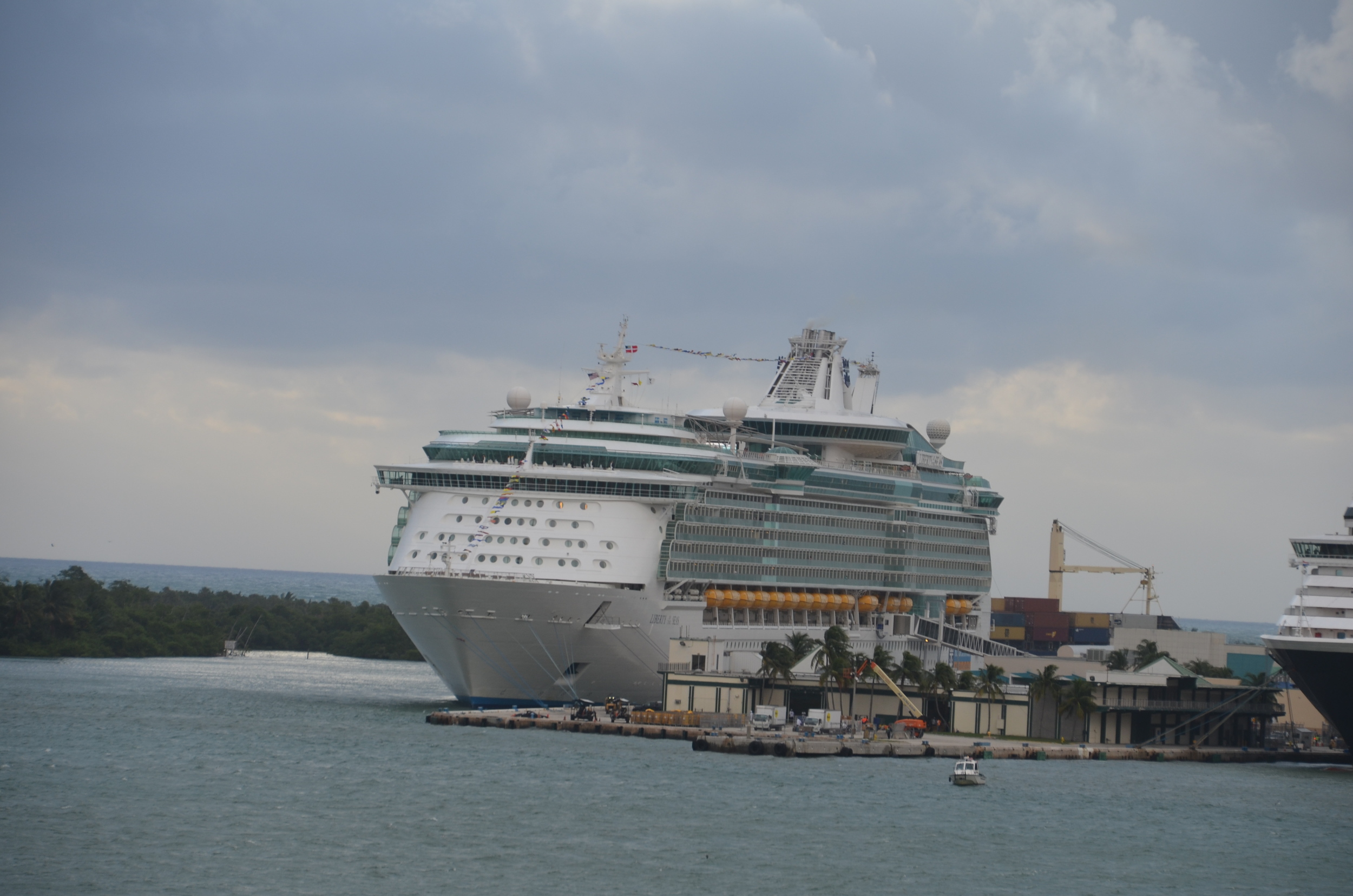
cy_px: 448
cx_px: 676
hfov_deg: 11.4
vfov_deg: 7.6
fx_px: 6751
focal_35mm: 180
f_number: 8
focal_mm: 120
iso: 200
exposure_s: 1/250
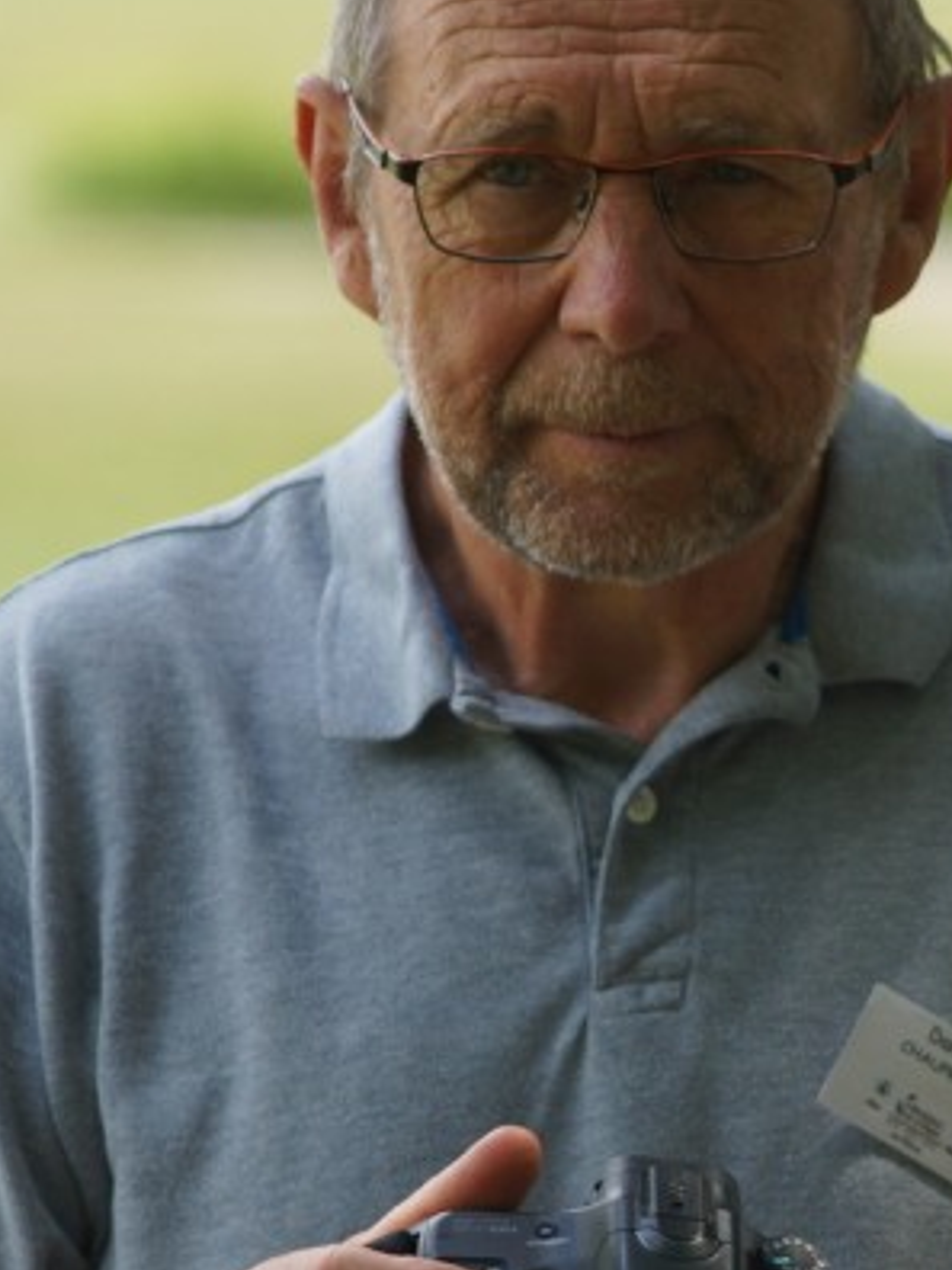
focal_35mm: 503
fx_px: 18453
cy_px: 811
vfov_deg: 3.9
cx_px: 782
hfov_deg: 3.0
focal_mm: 135
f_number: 4.5
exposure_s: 1/250
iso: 160
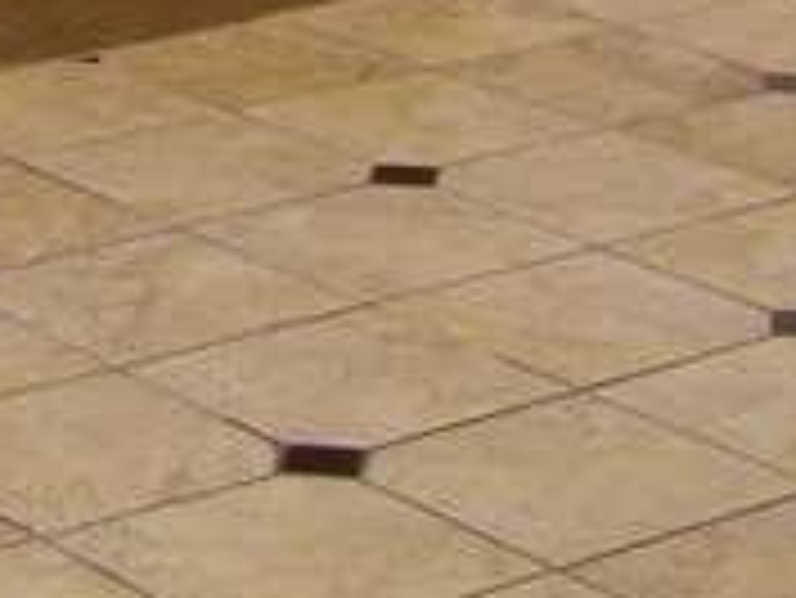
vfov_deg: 8.1
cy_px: -681
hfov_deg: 11.3
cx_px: -45
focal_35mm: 172
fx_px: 3958
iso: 160
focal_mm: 6.3
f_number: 2.8
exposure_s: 1/30
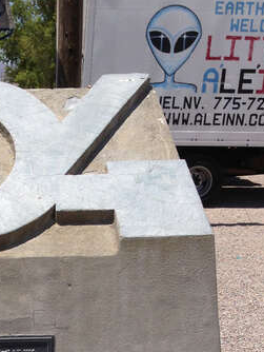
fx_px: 802
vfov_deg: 23.0
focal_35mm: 79
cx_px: -20
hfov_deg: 18.1
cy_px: 403
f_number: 2.4
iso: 50
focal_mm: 4.13
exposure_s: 1/2710
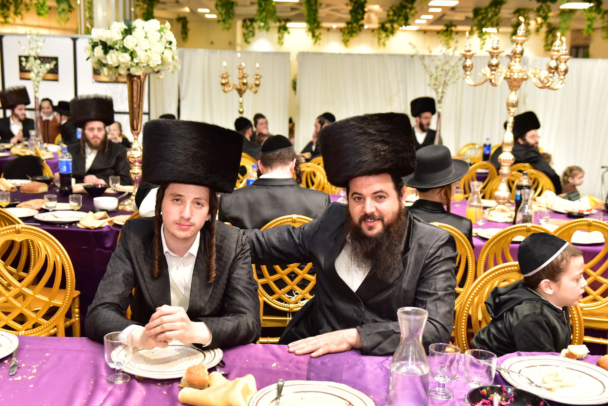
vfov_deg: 30.5
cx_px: 304
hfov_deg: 44.5
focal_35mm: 44
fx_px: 743
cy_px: 203
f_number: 4
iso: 1600
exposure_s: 1/250
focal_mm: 44
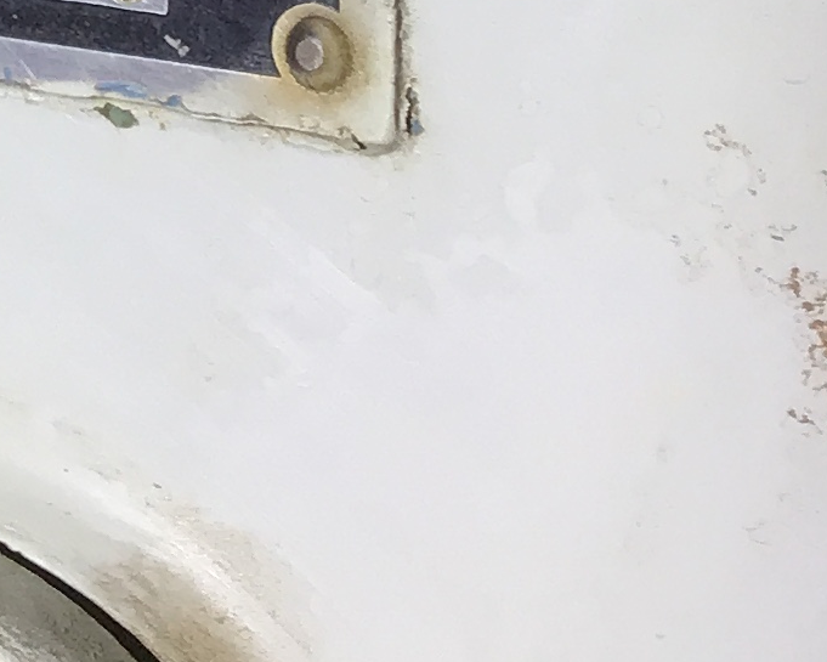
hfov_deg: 12.5
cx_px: -499
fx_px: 3550
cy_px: -392
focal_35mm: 145
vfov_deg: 10.2
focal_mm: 3.3
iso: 32
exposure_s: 1/60
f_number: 2.4
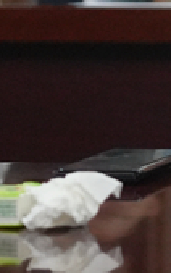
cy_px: -141
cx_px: 555
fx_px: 2506
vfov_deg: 6.2
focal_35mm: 337
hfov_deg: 3.8
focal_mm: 70
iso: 5000
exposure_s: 1/100
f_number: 4
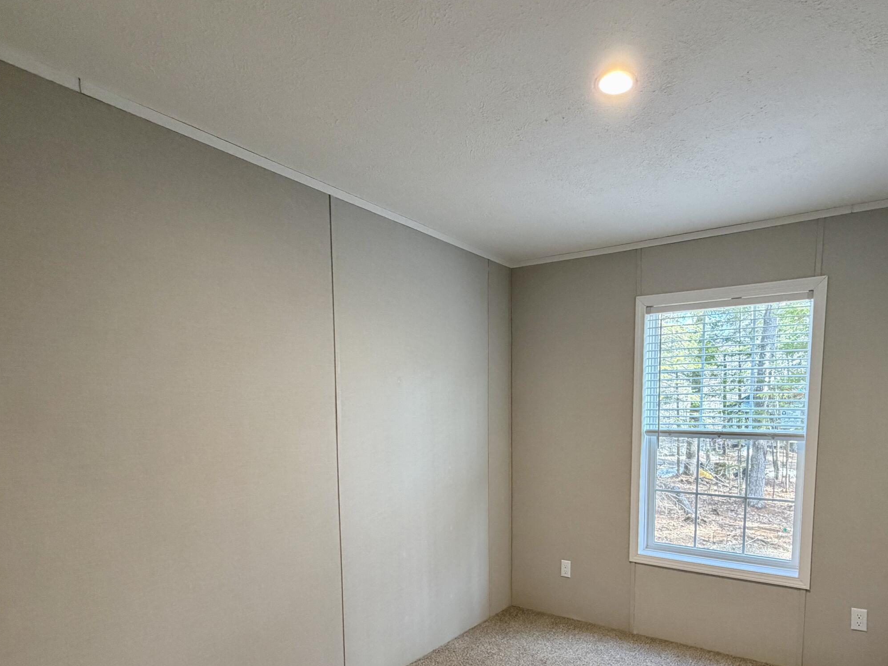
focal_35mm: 21
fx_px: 539
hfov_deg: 78.1
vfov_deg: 61.4
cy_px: 460
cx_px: 531
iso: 250
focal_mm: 2.22
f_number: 2.2
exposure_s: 1/60
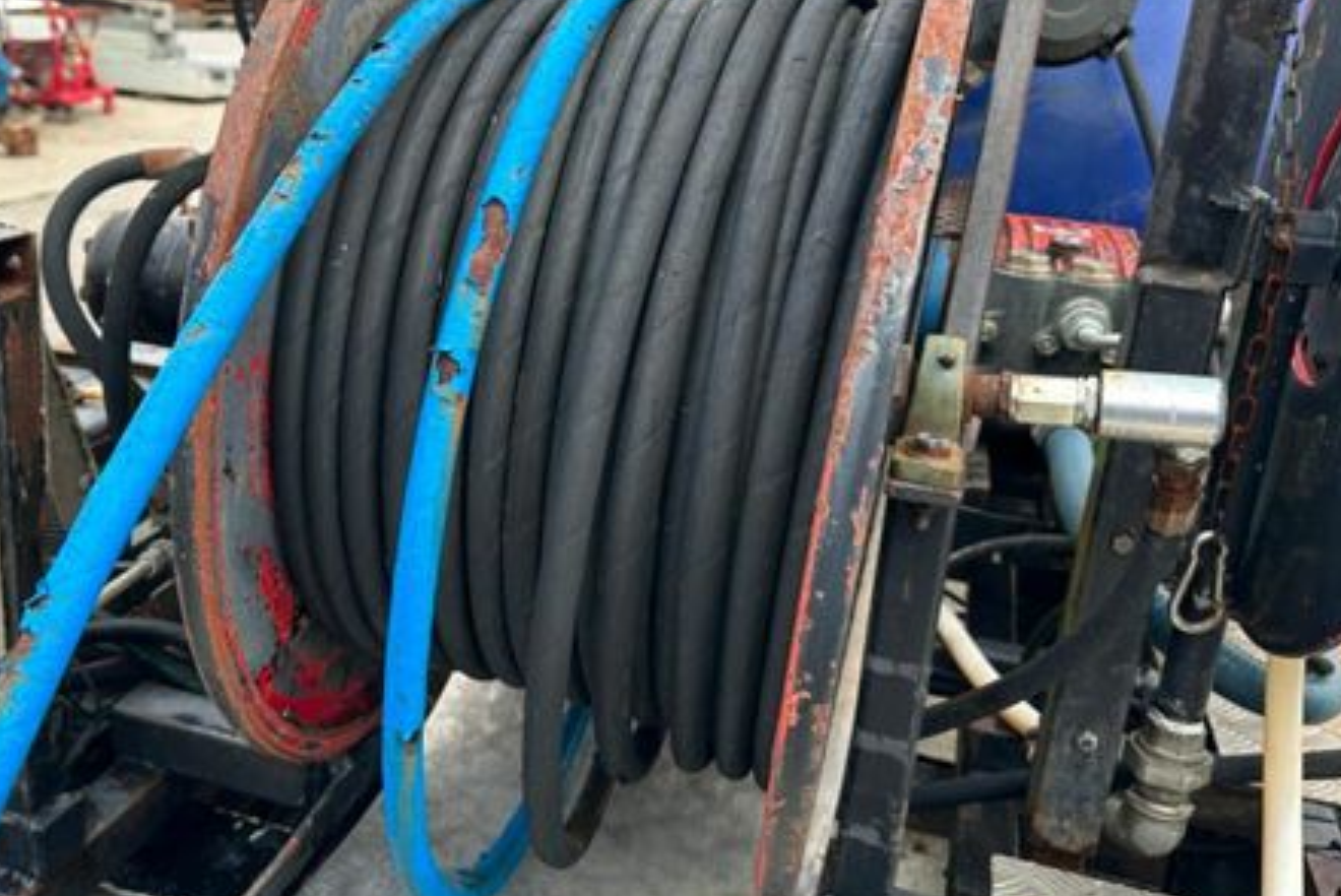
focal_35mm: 34
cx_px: 457
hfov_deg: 54.7
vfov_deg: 38.9
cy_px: 402
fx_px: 1267
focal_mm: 6.86
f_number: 1.78
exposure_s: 1/293
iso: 80
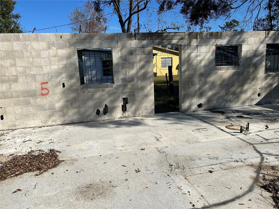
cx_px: 140
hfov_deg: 67.3
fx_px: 210
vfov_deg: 53.1
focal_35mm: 26
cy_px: 104
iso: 50
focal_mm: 5.7
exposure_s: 1/6211
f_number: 1.5
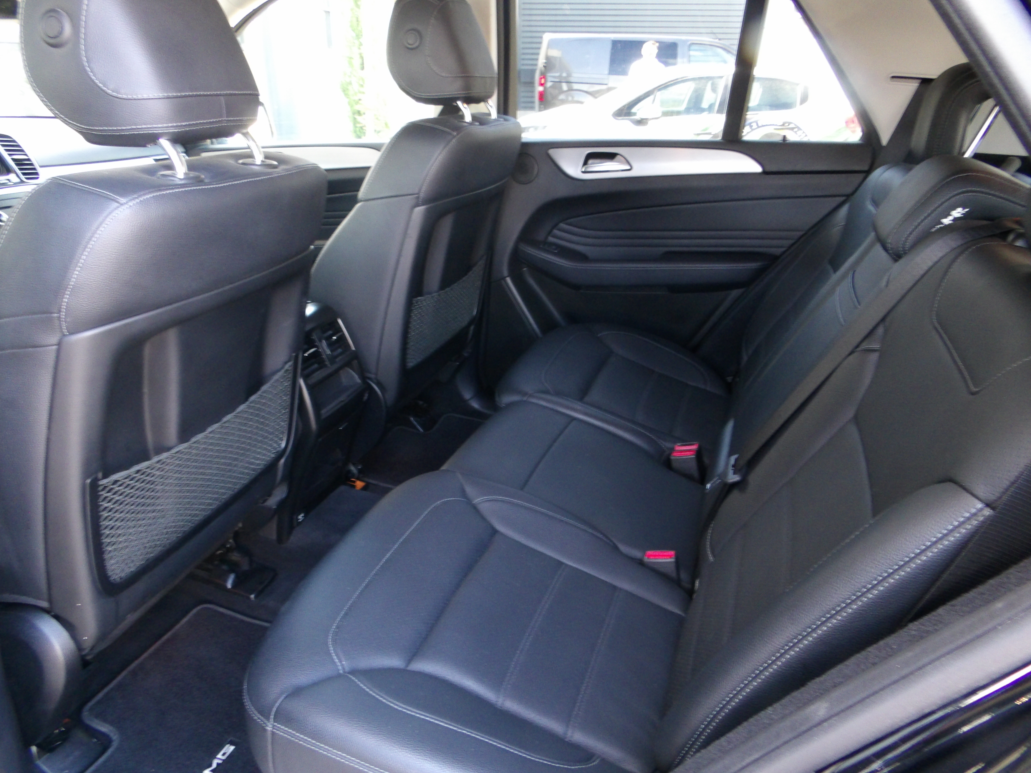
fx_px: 745
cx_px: 519
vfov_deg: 54.9
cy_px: 398
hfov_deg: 69.4
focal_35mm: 25
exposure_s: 1/15
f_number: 4.1
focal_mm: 4.3
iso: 282
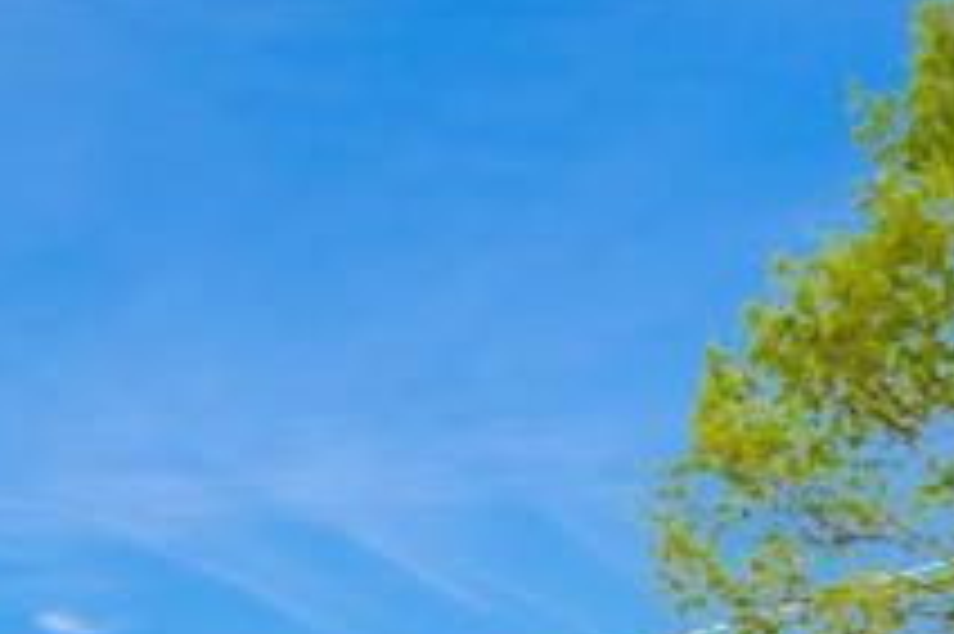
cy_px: 1518
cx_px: 778
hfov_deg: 23.0
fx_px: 2304
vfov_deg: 12.4
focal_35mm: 87
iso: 800
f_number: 6.3
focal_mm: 18
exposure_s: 1/160
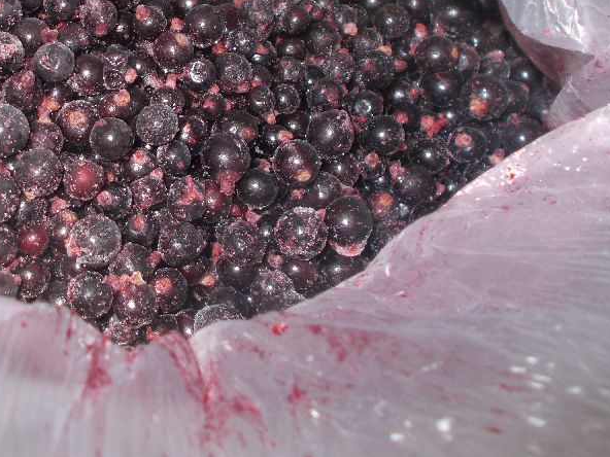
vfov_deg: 31.1
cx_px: 136
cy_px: 73
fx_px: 793
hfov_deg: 40.6
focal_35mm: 45
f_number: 3.2
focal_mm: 4.6
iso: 200
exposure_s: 1/25
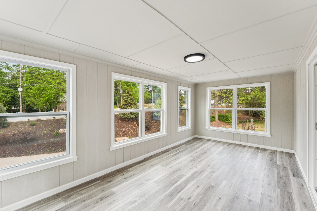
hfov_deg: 100.3
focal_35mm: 15
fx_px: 132
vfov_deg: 77.3
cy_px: 107
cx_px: 152
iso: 320
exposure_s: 1/50
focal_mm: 14
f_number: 8
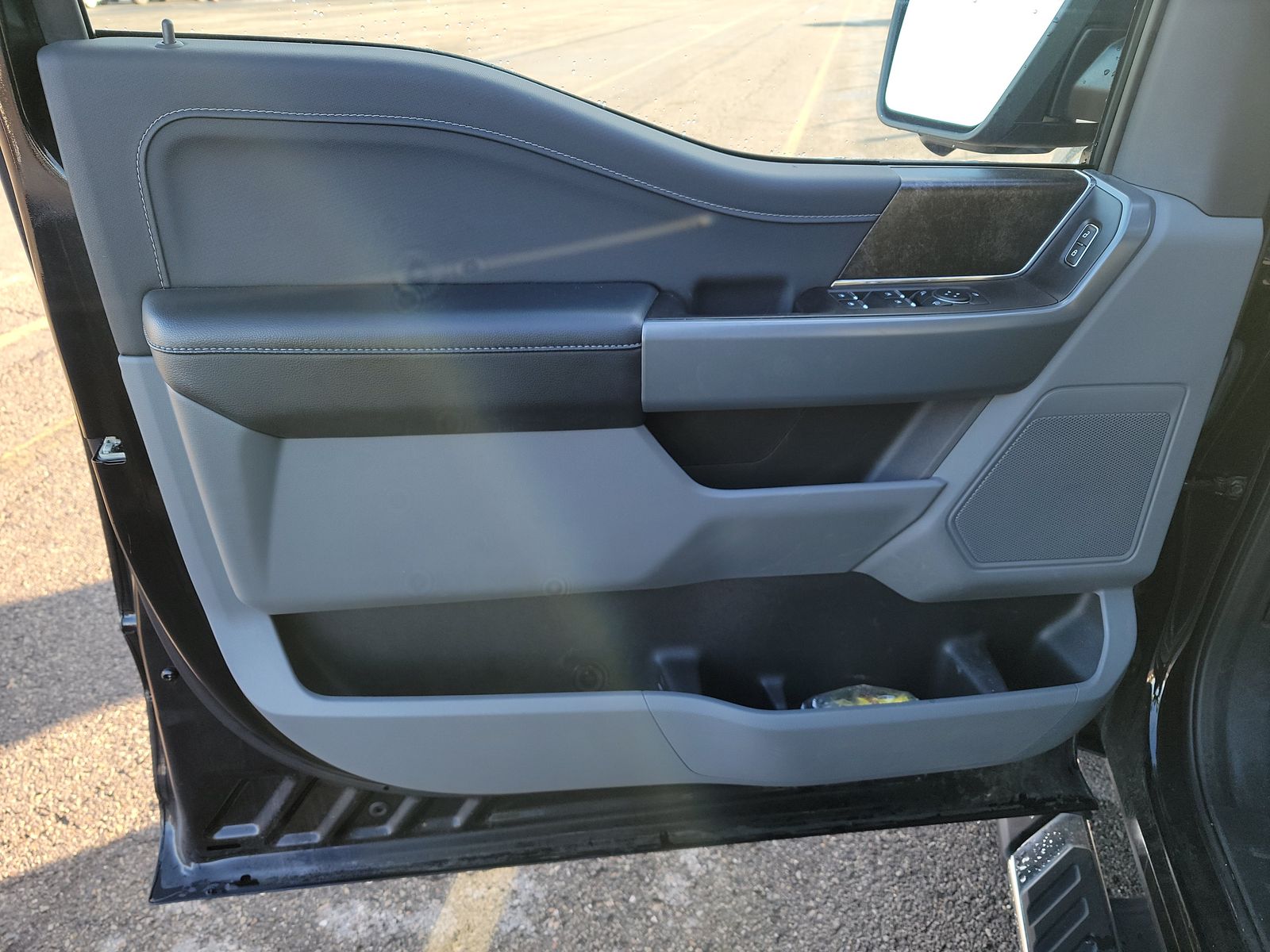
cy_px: 476
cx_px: 635
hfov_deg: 71.6
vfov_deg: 56.8
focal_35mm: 24
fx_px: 881
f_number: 1.8
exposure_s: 1/59
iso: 62
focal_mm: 6.7
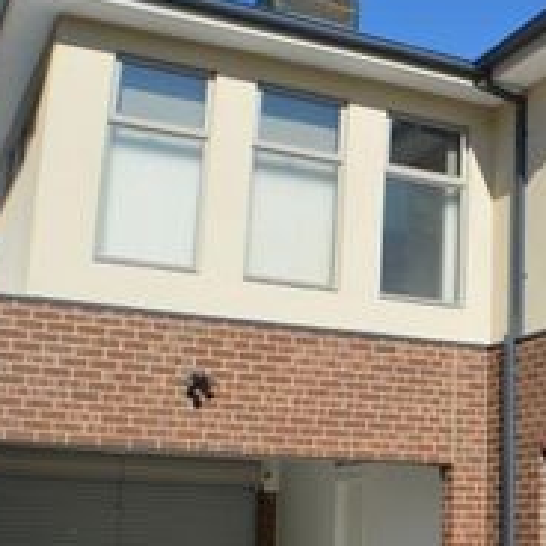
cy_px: 328
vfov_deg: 22.2
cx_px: 608
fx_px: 1392
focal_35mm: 78
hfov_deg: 21.0
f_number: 9
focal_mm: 24
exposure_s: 1/320
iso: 100
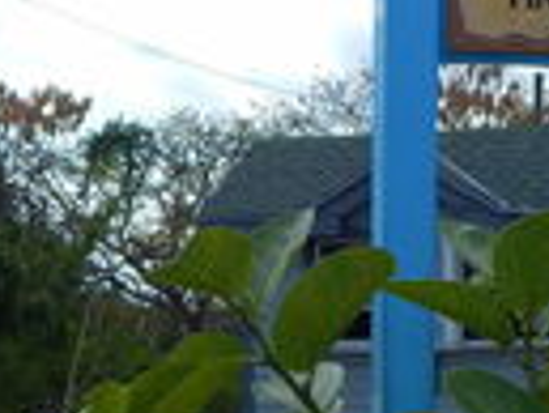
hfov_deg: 14.7
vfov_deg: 11.1
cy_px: 89
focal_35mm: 133
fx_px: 2111
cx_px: 489
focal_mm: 7.7
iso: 125
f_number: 3.6
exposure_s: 1/1250
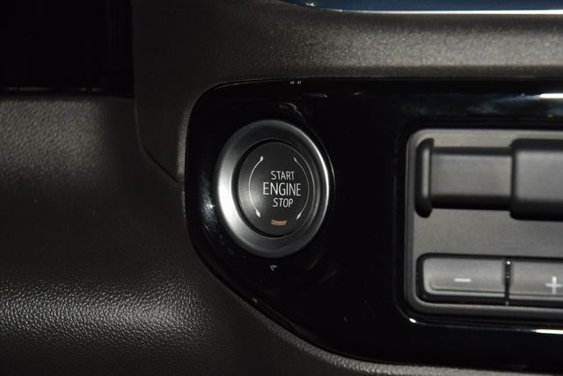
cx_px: 282
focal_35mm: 105
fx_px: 1642
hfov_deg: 19.5
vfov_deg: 13.0
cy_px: 188
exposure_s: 1/125
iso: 100
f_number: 8
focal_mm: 70
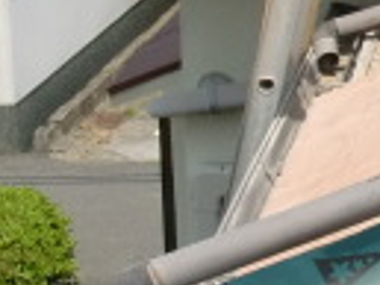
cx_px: 598
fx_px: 2066
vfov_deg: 7.9
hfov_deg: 10.1
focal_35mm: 188
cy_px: 12
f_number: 3.9
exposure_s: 1/800
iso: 64
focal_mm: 6.66
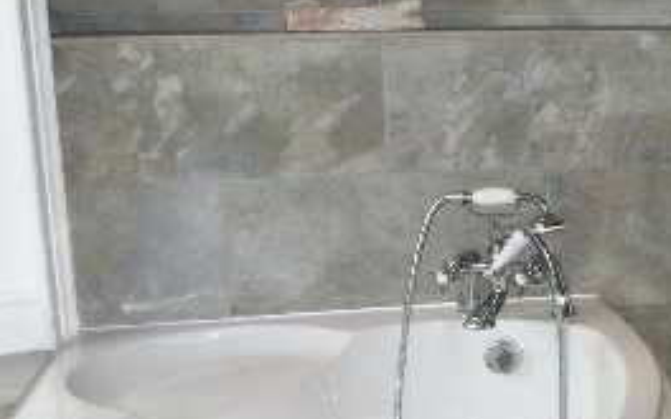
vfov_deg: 16.9
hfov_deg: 24.1
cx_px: 829
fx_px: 1408
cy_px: 244
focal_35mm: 77
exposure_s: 1/60
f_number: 3.3
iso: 200
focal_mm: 4.3
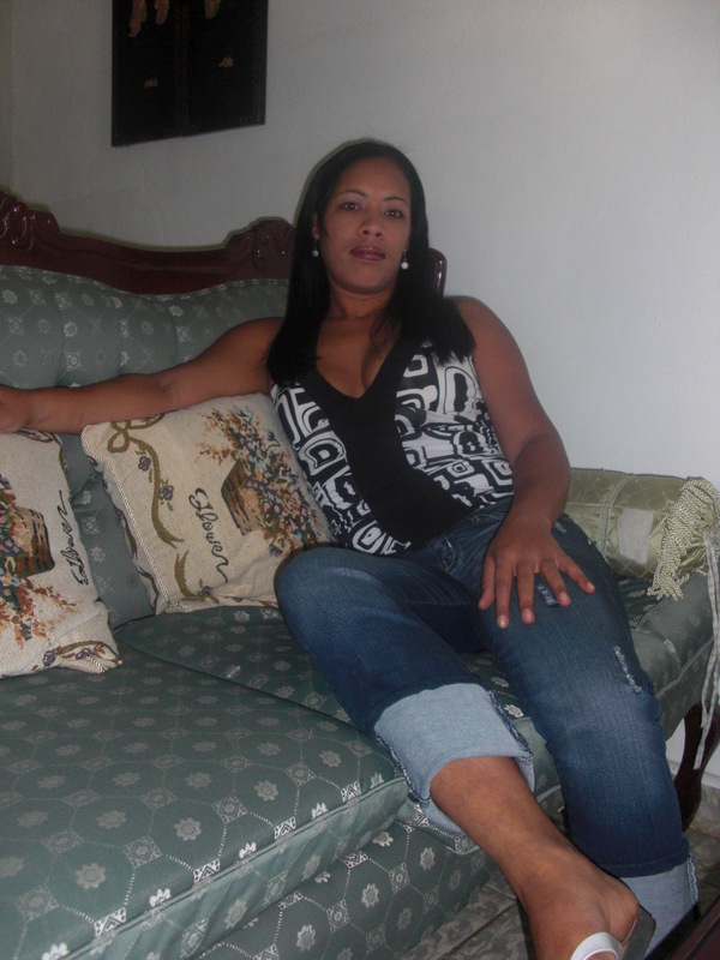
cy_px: 480
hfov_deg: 39.7
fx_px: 998
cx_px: 360
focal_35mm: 36
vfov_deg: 51.4
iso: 200
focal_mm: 6.3
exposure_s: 1/30
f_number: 2.8
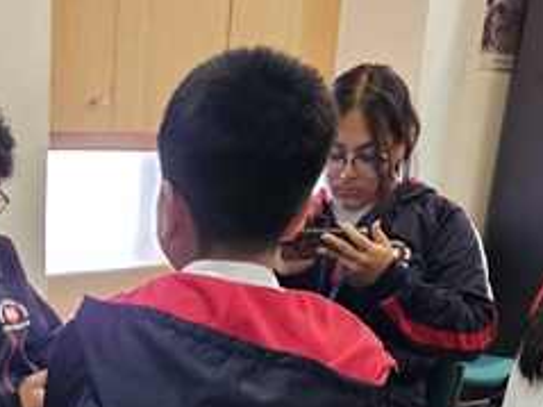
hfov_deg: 24.3
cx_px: 11
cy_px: 641
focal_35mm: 77
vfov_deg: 17.0
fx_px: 1207
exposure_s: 1/25
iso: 800
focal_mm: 5.4
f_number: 1.8
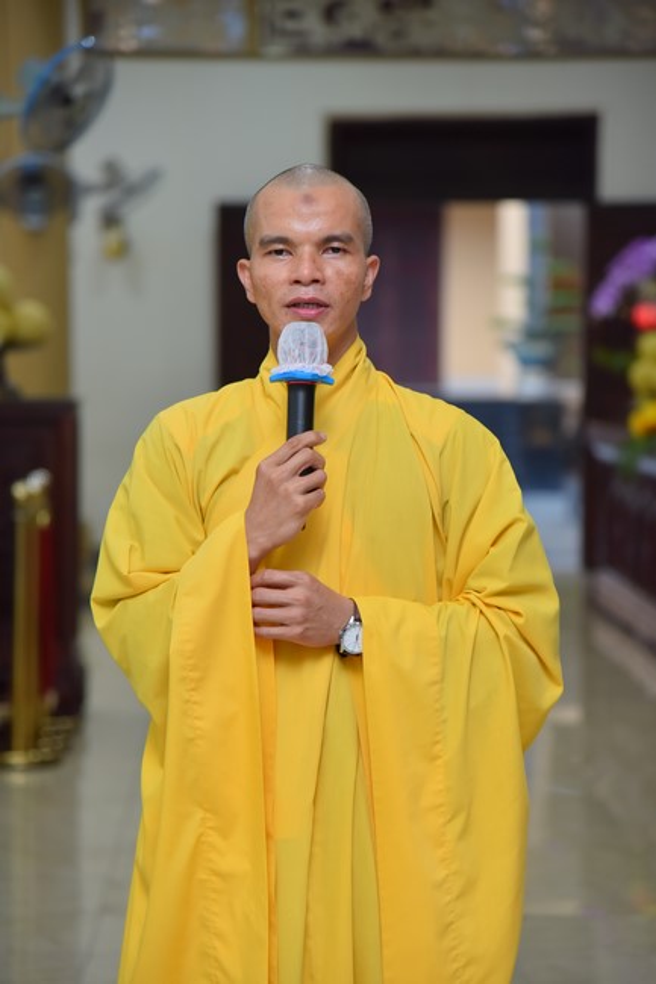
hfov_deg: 11.4
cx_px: 328
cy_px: 492
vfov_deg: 17.1
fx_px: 3281
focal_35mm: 120
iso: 800
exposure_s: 1/100
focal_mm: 120
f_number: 4
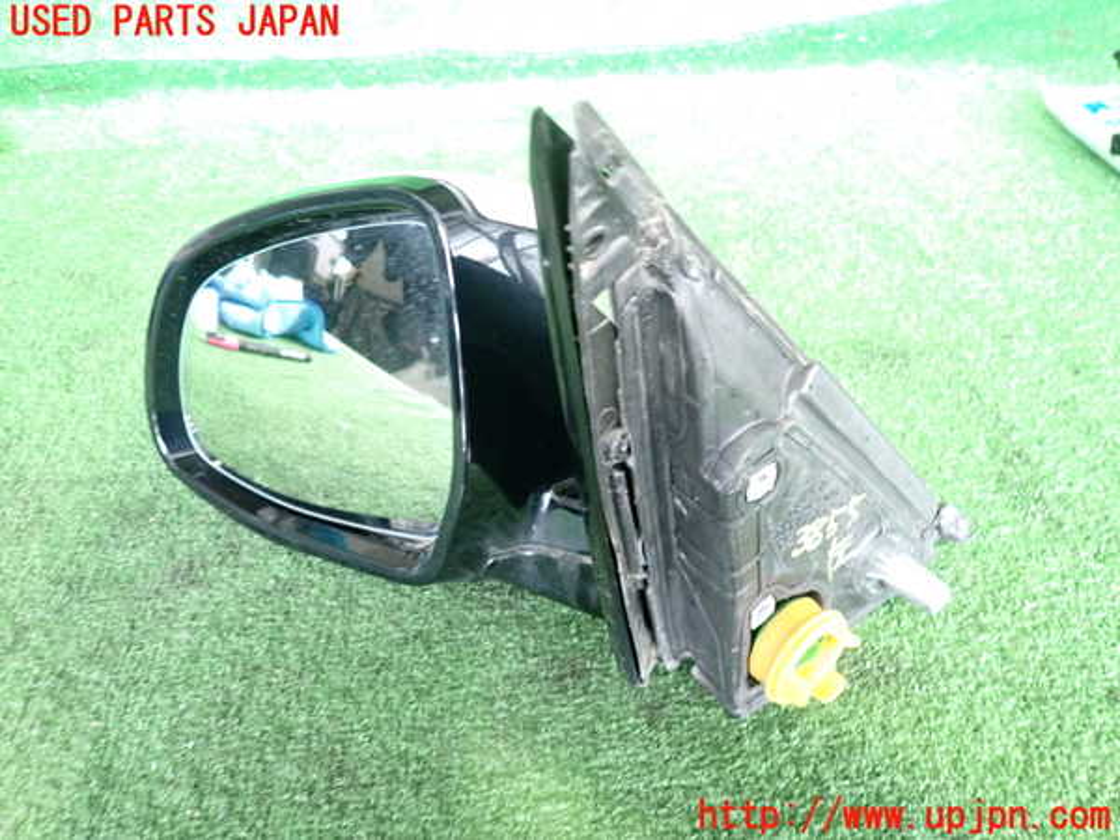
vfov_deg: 54.9
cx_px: 560
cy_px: 420
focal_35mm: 25
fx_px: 809
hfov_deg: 69.4
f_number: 2
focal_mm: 4.5
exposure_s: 1/25
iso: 800
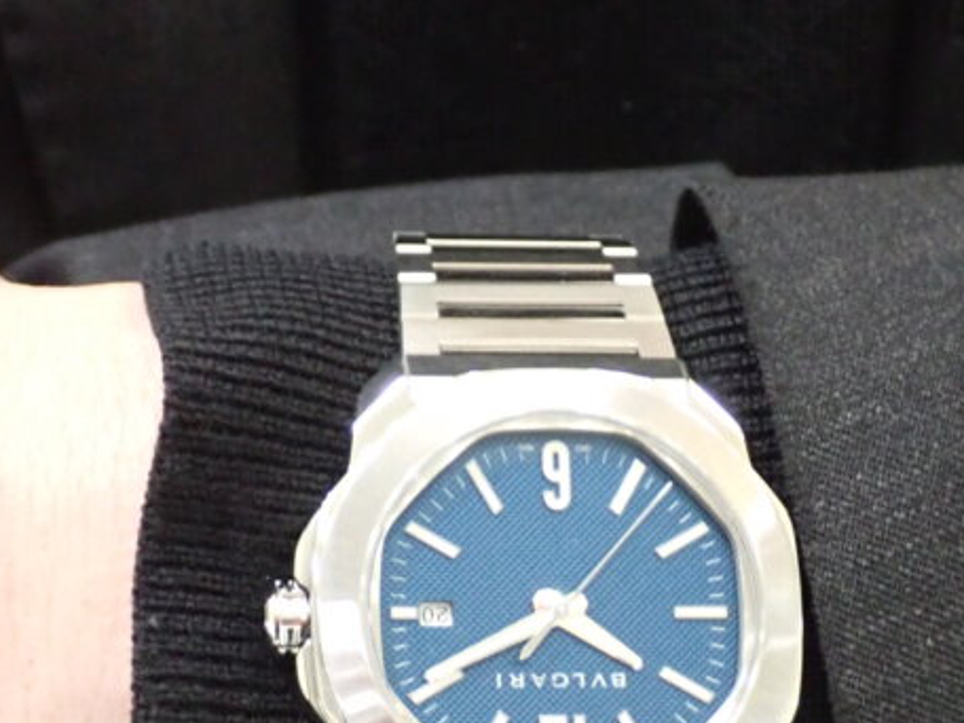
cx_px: 571
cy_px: 630
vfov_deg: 10.4
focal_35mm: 142
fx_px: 3954
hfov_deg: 13.9
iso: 800
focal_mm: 9.65
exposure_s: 1/50
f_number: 3.3
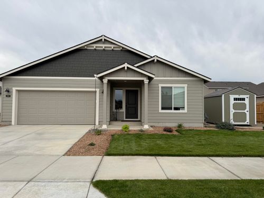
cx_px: 132
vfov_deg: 56.8
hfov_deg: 71.6
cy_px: 99
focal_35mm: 24
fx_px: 183
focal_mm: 6.76
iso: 80
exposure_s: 1/1637
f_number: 1.78
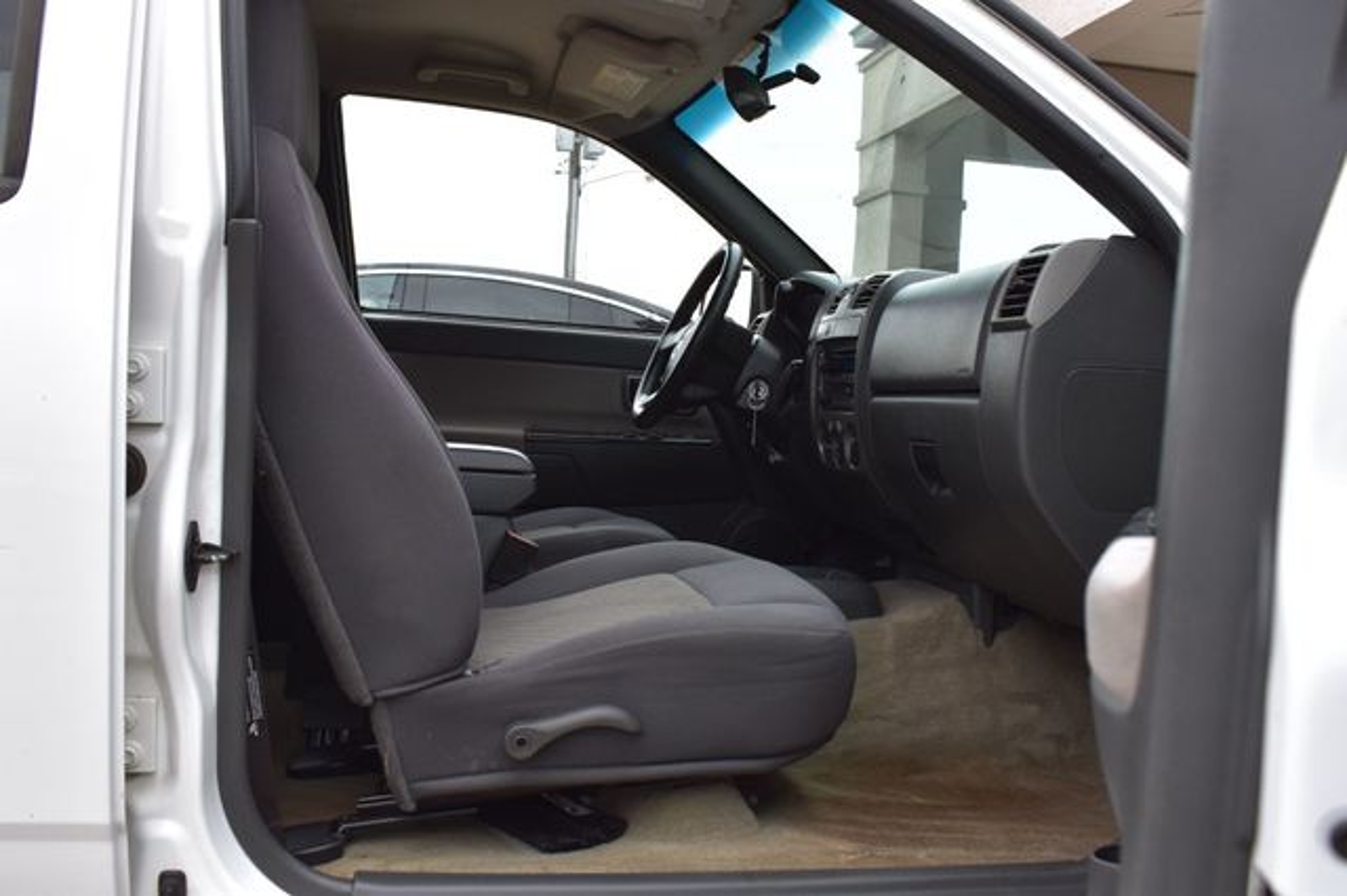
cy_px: 448
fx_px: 1290
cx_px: 674
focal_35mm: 34
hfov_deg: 55.1
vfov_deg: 38.3
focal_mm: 23
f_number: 8
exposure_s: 1/80
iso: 400
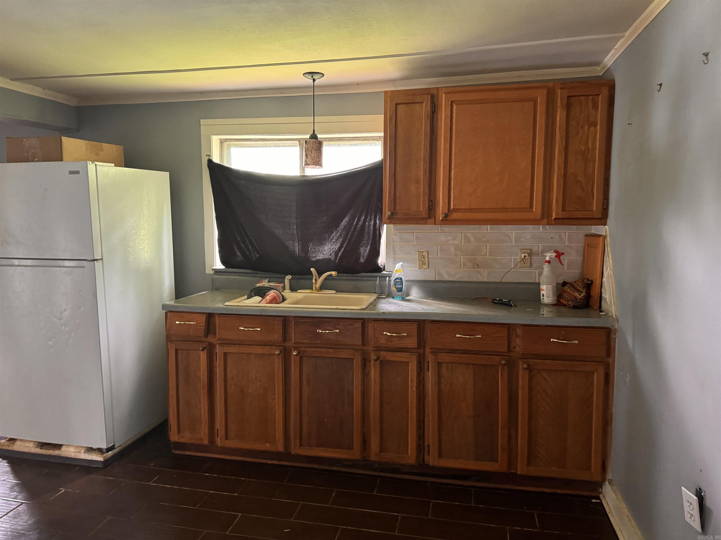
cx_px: 360
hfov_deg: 71.6
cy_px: 270
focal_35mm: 24
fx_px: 500
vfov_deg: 56.8
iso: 800
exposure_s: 1/40
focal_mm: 6.76
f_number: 1.78
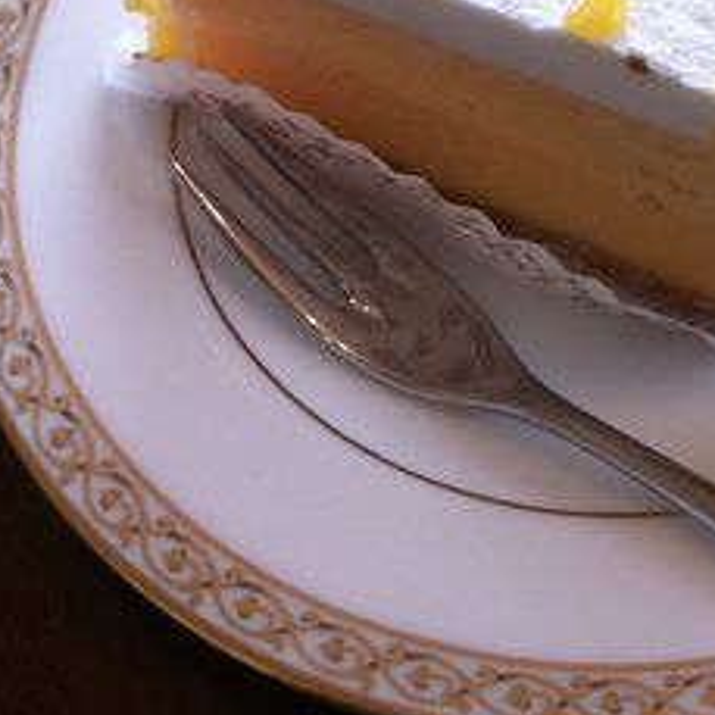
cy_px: 190
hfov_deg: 21.0
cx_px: 631
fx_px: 1893
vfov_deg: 21.2
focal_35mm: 81
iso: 125
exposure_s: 1/120
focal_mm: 3.85
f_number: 2.8
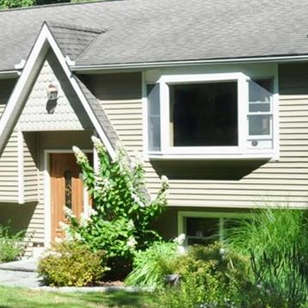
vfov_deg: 17.0
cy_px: 220
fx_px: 1027
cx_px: -14
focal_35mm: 102
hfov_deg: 16.6
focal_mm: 28
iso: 1600
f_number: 13
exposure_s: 1/640
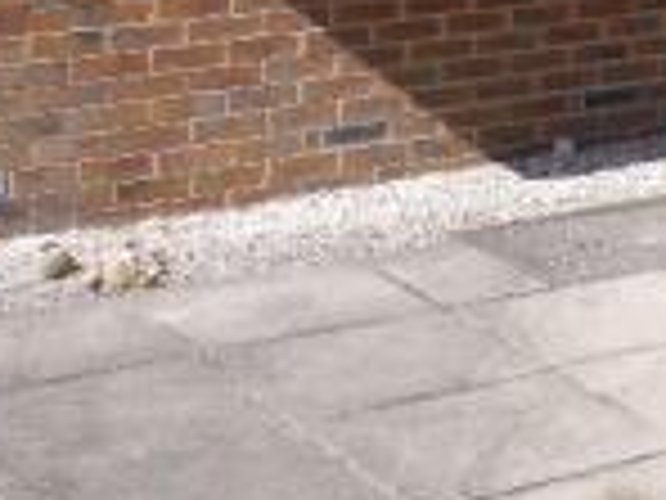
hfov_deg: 16.5
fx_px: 2116
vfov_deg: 12.4
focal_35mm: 110
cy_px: -372
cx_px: 958
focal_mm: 14
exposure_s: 1/160
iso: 200
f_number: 11
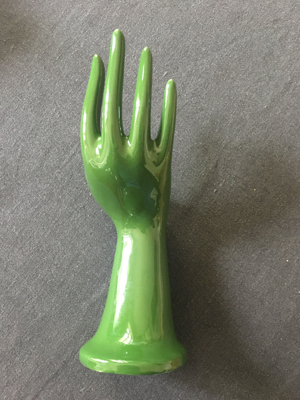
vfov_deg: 61.7
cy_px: 200
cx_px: 150
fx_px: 335
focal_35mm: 29
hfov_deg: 48.2
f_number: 2.2
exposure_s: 1/17
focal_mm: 4.15
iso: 500
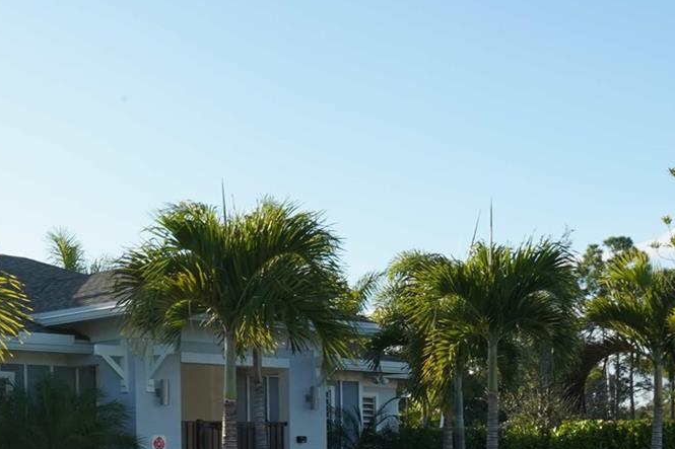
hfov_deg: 26.3
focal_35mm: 77
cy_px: 441
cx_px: 294
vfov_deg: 17.3
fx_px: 1443
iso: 250
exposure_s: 1/40
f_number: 22
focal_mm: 32
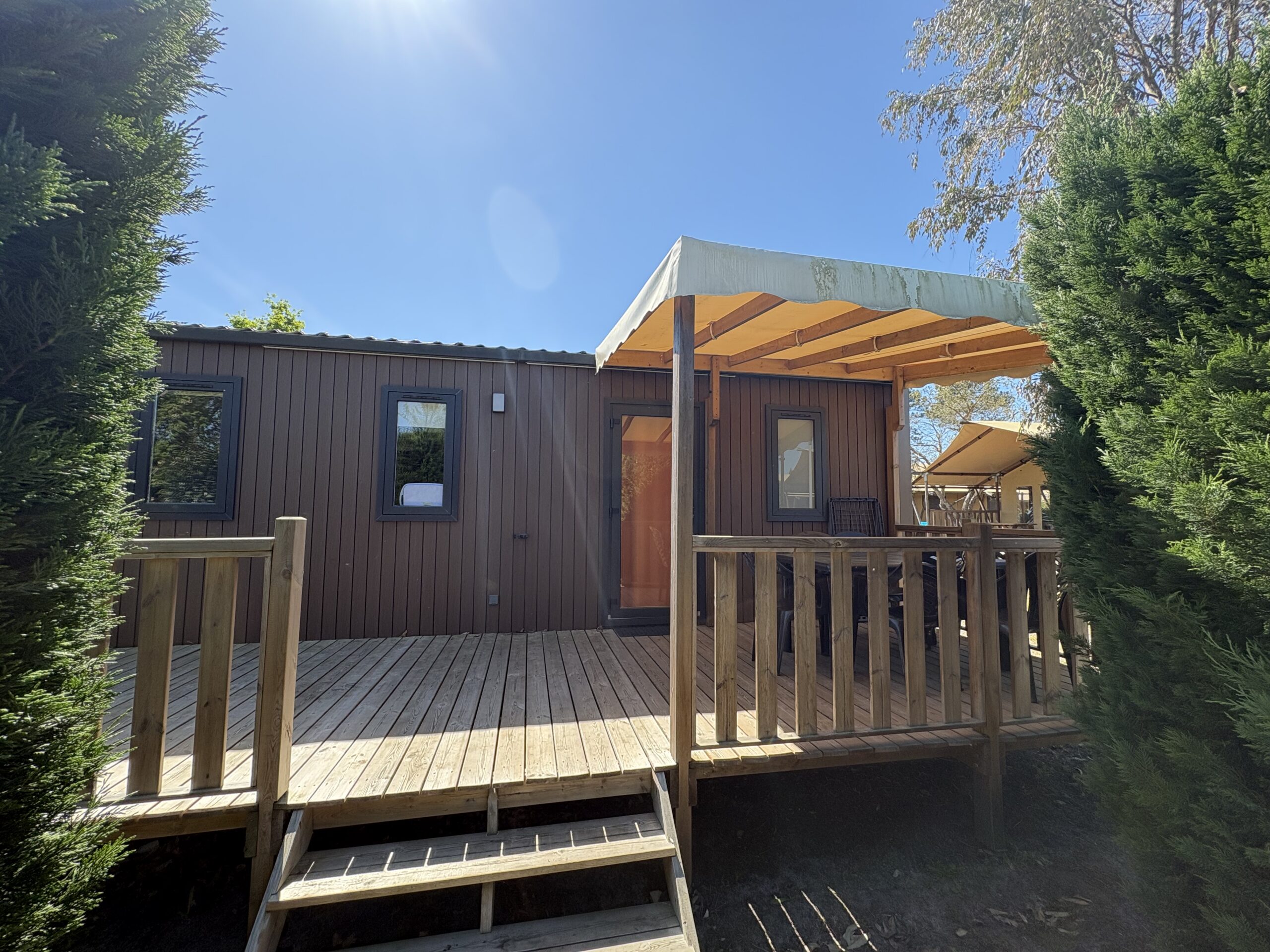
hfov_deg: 102.1
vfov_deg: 85.7
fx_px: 514
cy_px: 476
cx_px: 635
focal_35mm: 14
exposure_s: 1/620
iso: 64
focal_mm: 2.22
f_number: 2.2
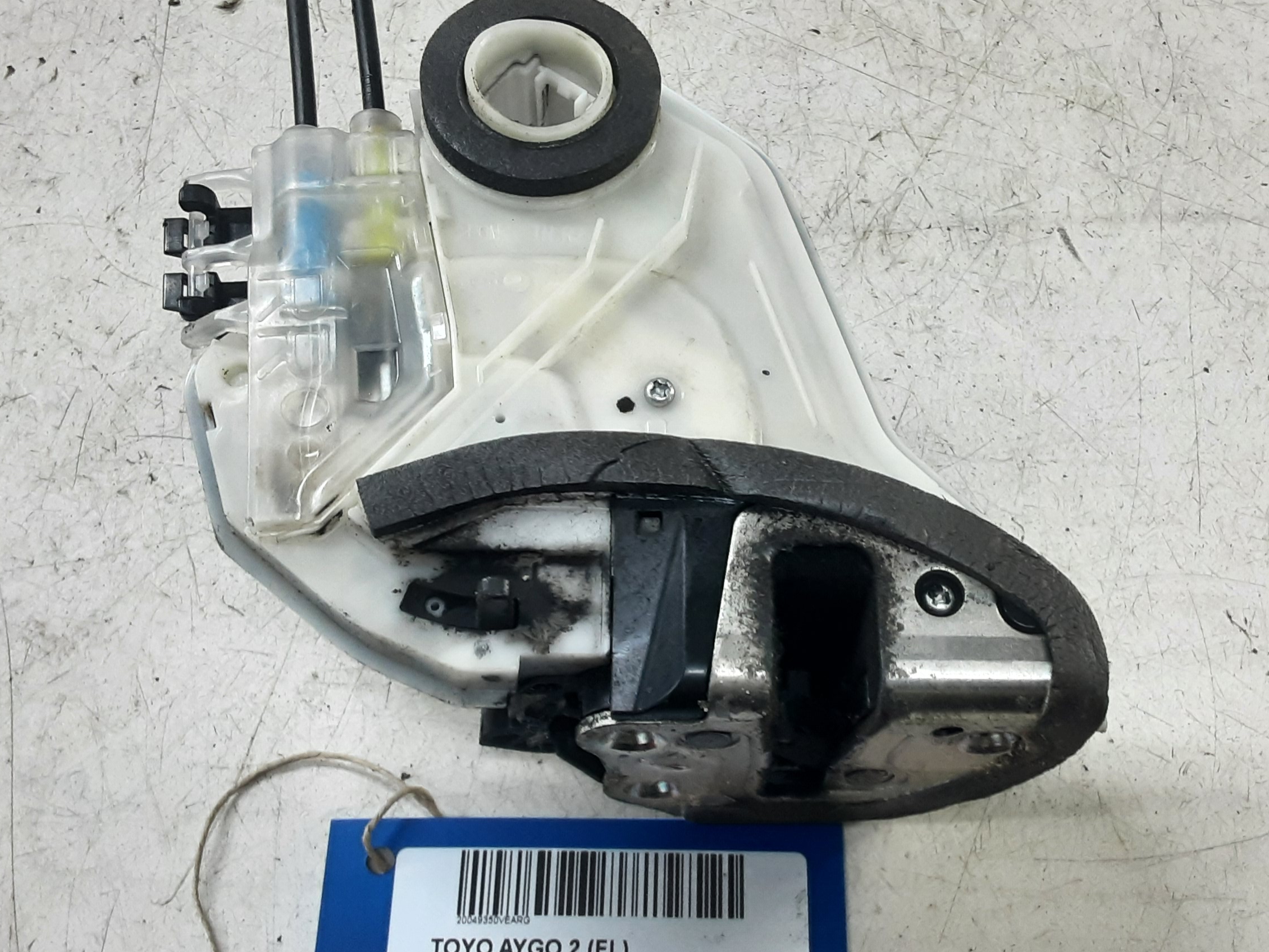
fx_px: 1430
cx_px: 667
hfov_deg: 47.8
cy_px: 514
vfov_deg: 36.8
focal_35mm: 39
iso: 100
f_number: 1.9
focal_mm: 2.91
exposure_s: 1/50
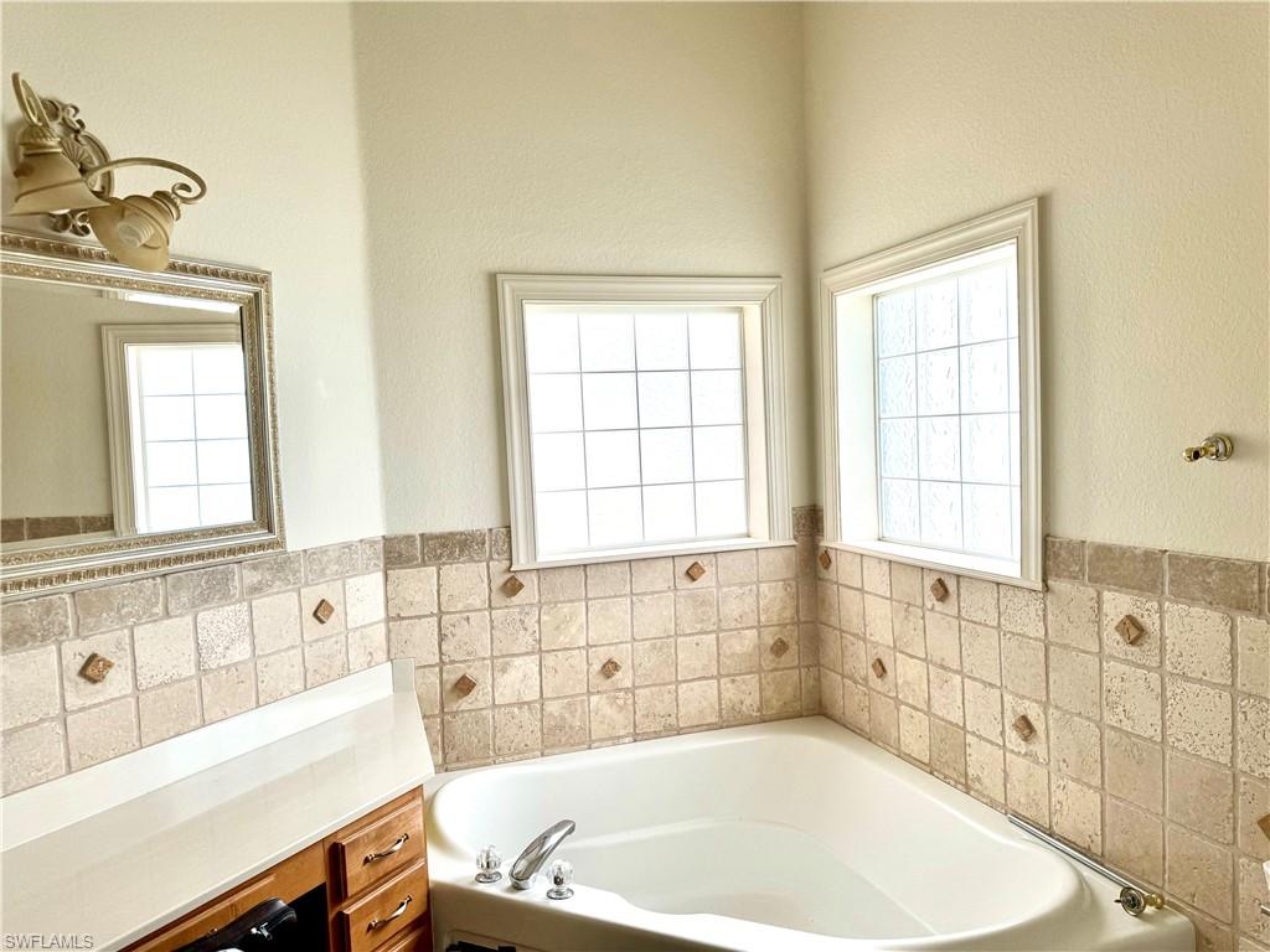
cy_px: 476
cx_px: 635
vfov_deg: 56.8
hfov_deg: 71.6
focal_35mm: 24
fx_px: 881
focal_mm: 6.76
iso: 80
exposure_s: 1/567
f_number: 1.78
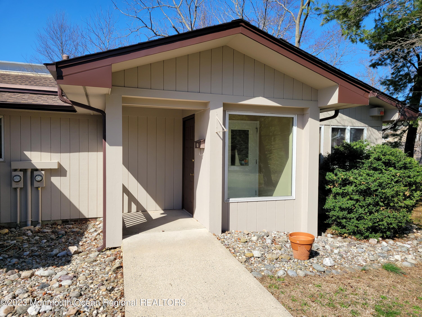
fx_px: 317
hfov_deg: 67.3
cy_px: 158
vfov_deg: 53.1
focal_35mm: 26
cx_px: 211
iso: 40
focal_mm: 5.4
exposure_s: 1/2000
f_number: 1.8
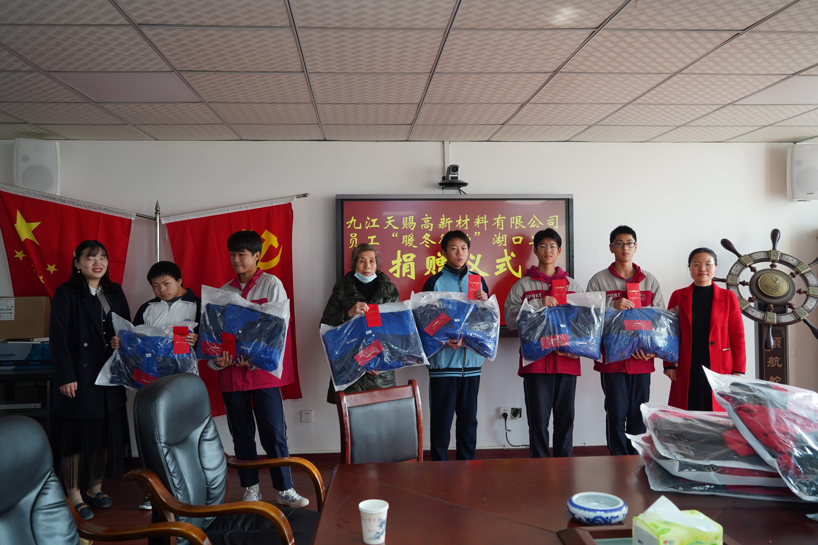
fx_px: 659
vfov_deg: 45.0
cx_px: 409
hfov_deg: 63.7
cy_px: 272
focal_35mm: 29
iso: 640
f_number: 4.5
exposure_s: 1/100
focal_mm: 29
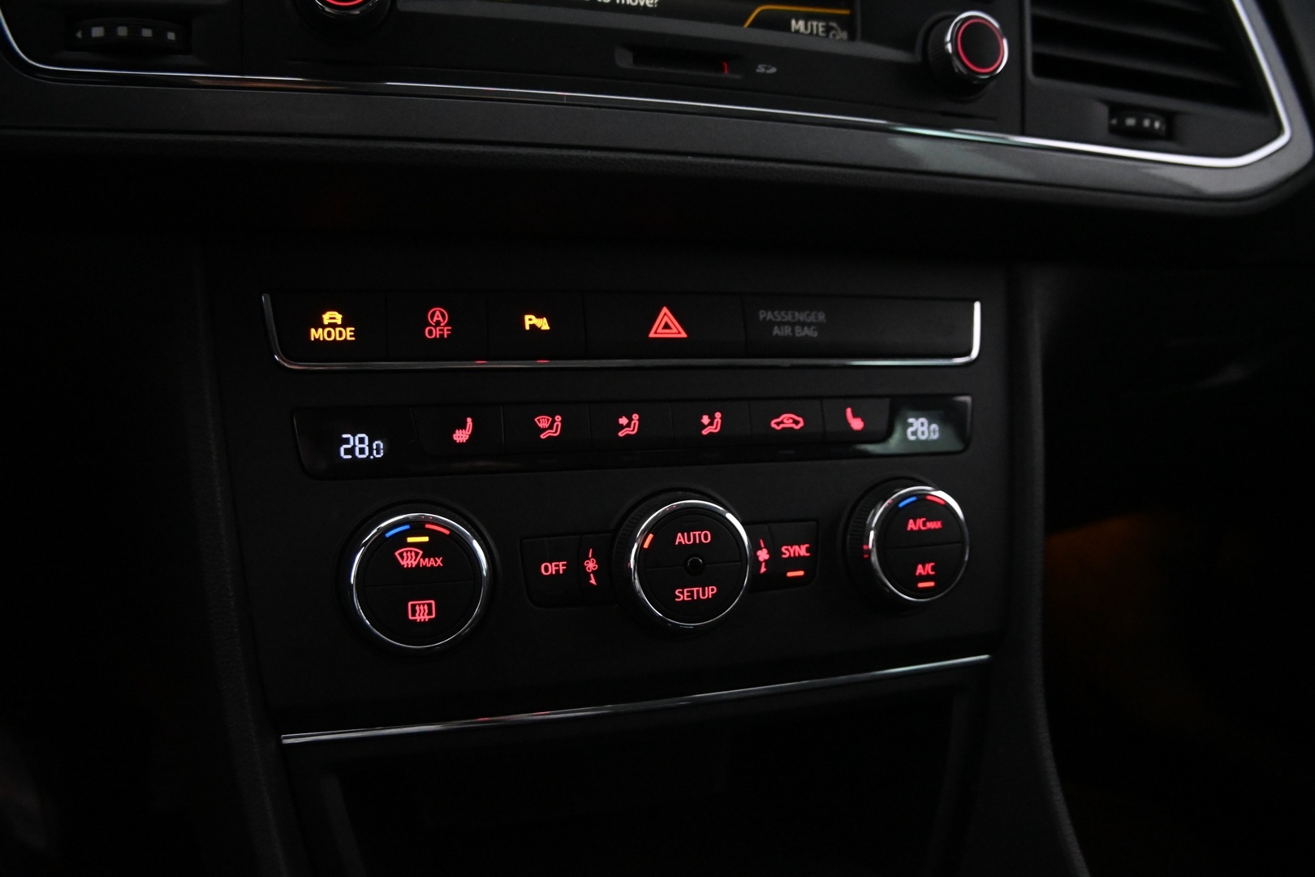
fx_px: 2739
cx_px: 658
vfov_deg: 18.2
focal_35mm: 75
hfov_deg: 27.0
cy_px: 438
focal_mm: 50
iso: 5000
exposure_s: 1/100
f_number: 6.3
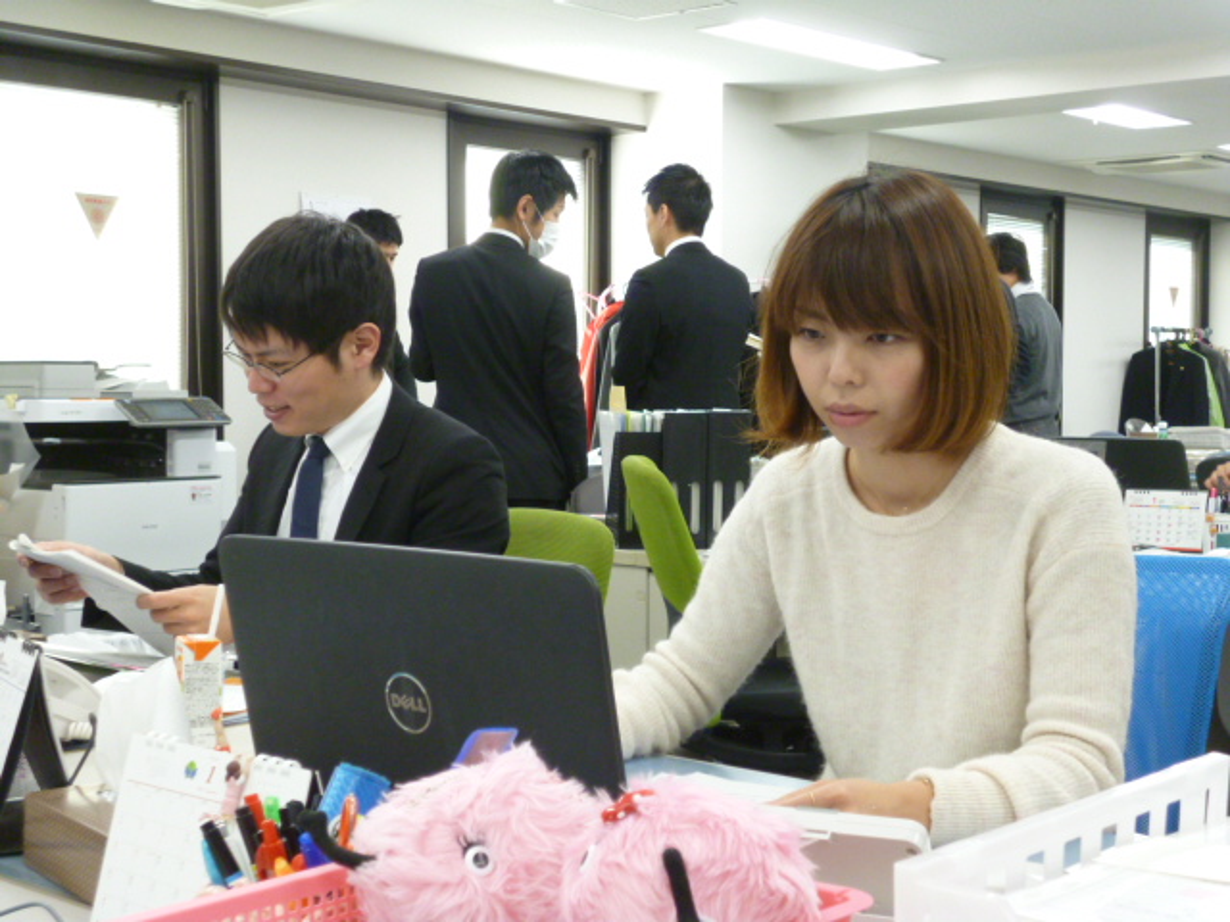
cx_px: 615
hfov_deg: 36.2
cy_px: 461
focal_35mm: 53
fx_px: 1883
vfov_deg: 27.5
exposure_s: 1/50
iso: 400
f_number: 3.8
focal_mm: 9.5
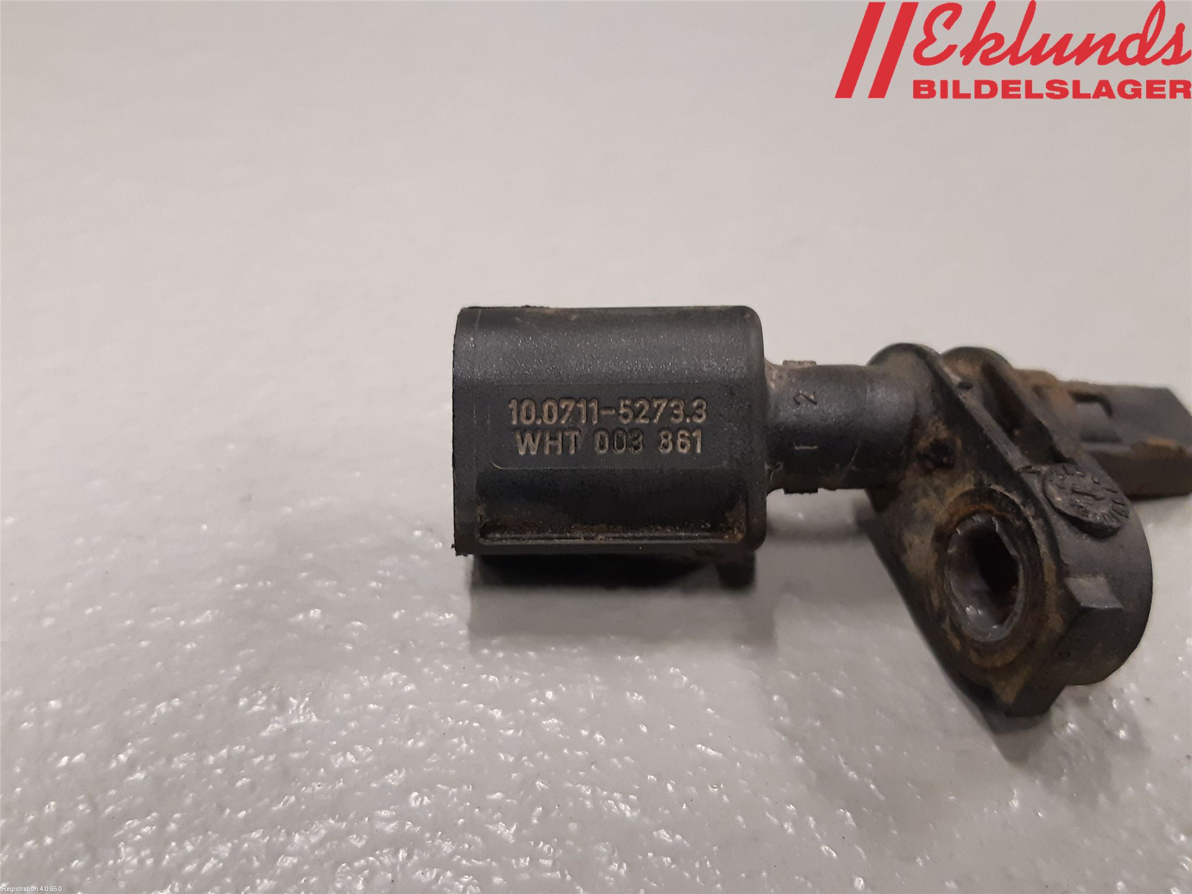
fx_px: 895
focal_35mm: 26
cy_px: 447
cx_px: 596
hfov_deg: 67.3
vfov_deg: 53.1
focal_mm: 3.93
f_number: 1.7
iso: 200
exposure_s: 1/50
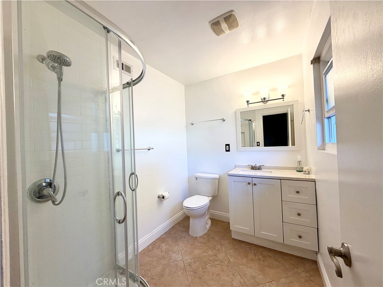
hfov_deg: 102.1
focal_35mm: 14
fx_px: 155
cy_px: 144
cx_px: 192
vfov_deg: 85.7
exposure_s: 1/120
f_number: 2.2
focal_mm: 2.22
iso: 100
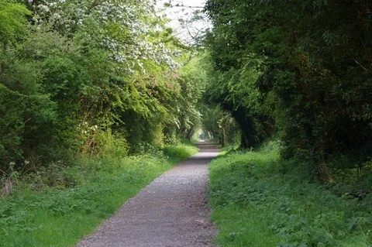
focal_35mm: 75
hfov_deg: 27.0
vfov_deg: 18.1
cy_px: 124
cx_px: 186
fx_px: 774
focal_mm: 50
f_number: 6.7
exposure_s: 1/90
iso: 200
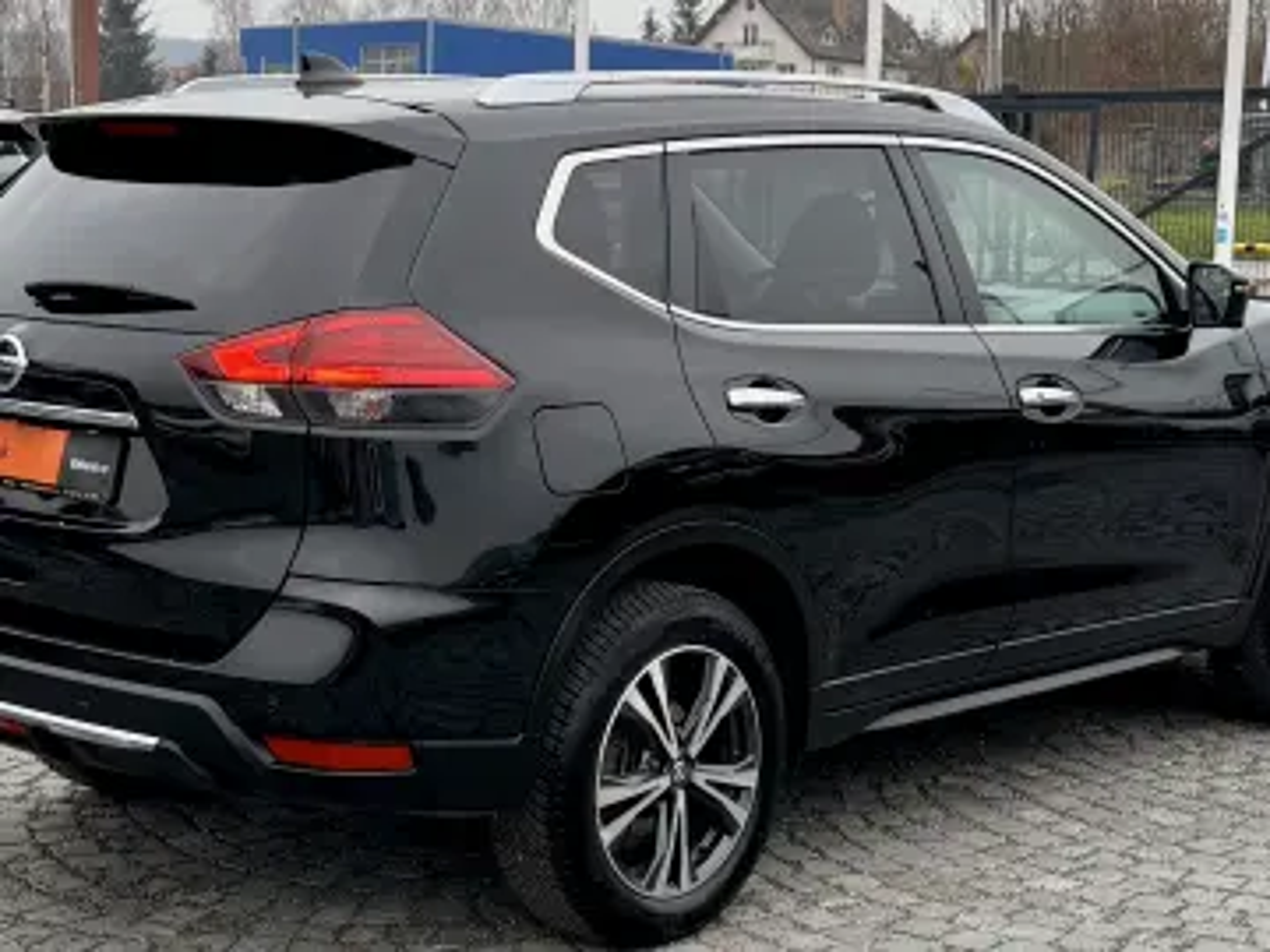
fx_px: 881
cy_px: 476
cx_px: 635
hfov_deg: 71.6
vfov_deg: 56.8
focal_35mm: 24
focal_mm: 6.76
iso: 80
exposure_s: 1/153
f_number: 1.78
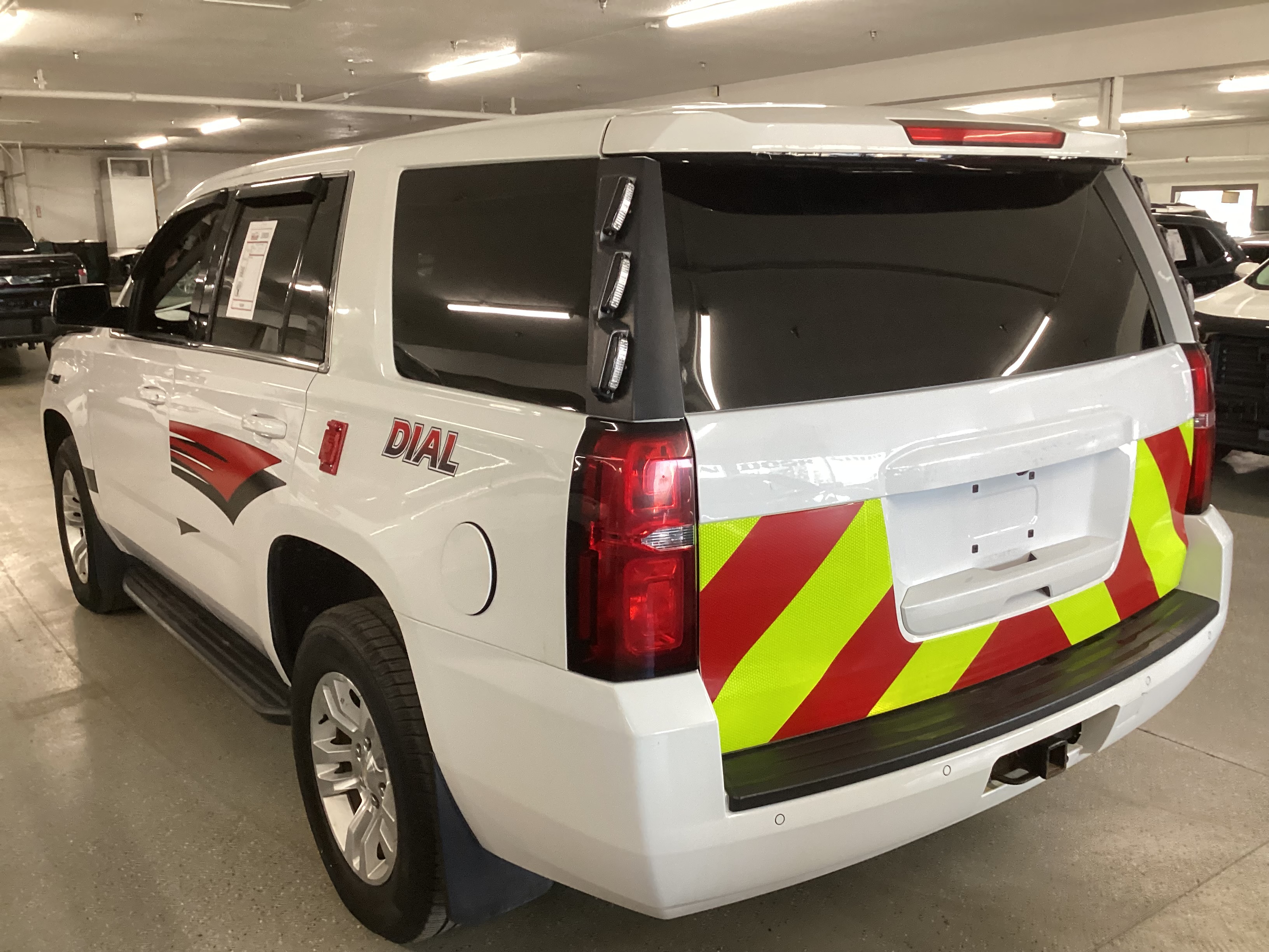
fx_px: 1136
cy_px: 476
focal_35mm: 31
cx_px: 634
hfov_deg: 58.4
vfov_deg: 45.4
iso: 160
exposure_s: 1/60
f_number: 2.4
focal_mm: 3.3
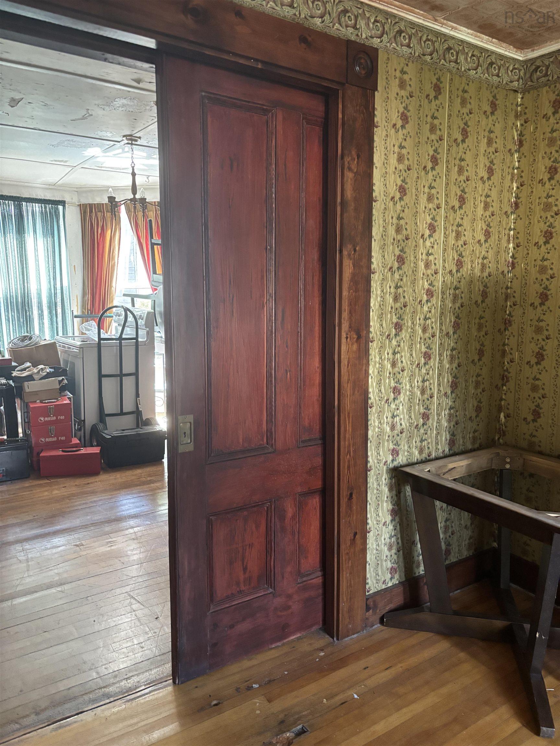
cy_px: 373
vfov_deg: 67.3
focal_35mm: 26
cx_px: 280
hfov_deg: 53.1
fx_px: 561
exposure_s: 1/40
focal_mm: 5.96
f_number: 1.6
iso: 640
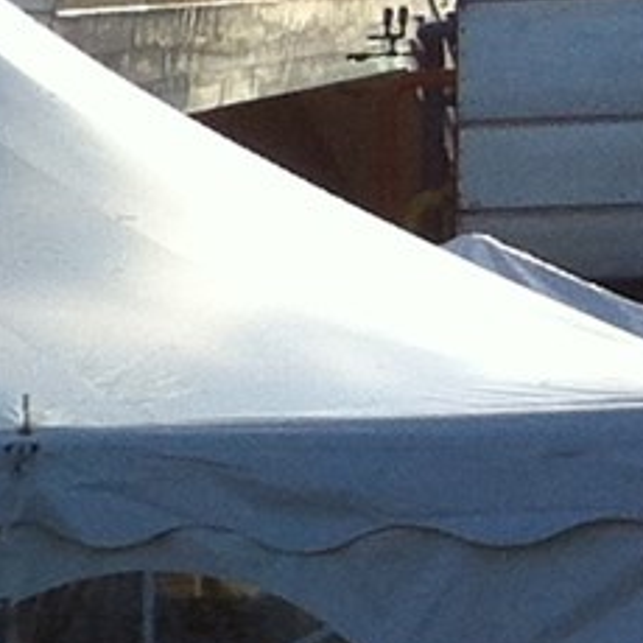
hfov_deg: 5.8
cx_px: -1440
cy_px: 808
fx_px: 5779
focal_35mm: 275
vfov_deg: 6.3
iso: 80
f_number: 2.8
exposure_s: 1/1207
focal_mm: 3.85
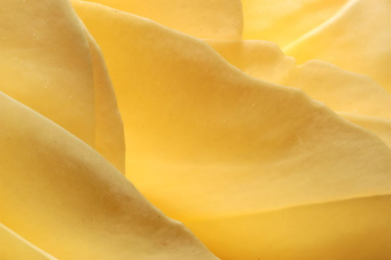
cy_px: 130
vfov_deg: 15.1
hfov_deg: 22.7
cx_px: 196
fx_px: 976
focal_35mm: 90
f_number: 45
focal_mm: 60
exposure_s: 1/160
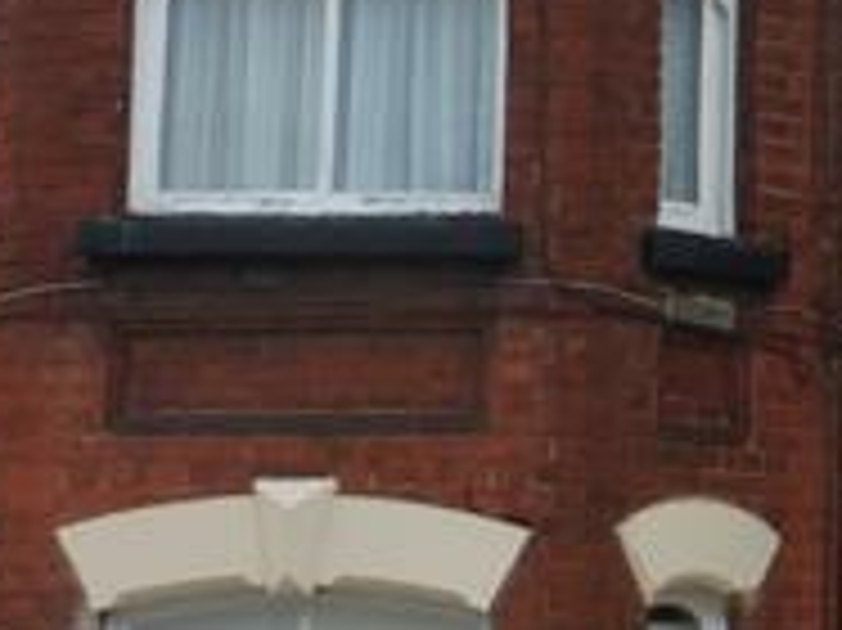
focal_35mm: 137
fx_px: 3330
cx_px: 1450
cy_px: 184
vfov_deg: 10.8
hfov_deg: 13.2
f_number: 4
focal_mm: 4.3
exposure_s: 1/200
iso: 100
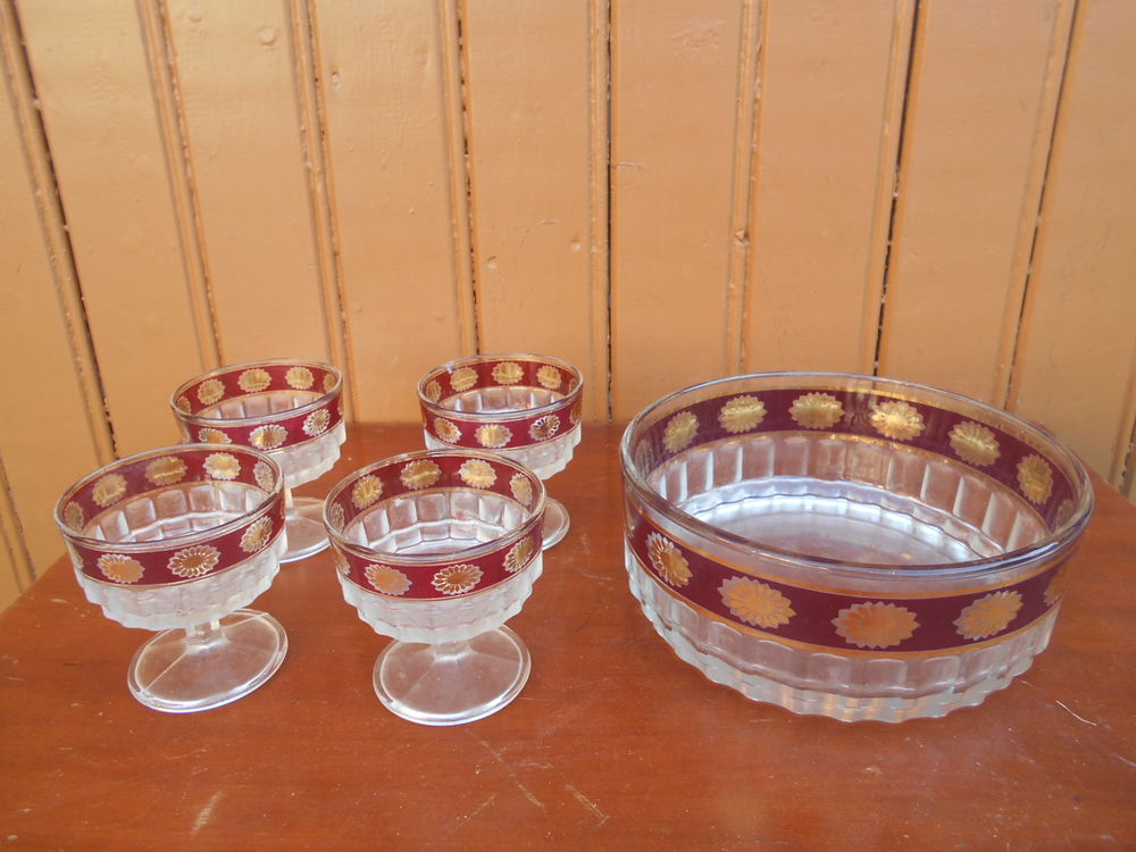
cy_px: 426
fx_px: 853
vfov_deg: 53.1
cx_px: 568
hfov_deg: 67.3
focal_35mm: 26
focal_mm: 4.6
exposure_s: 1/40
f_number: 3.2
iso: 80
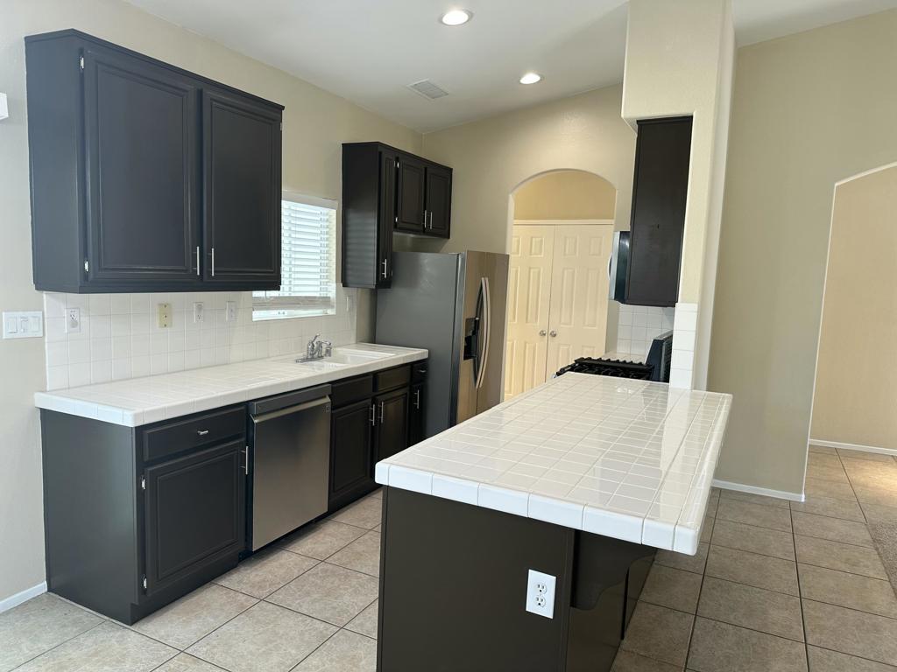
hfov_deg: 71.6
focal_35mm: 24
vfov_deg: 56.8
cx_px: 448
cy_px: 336
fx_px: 622
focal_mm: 6.86
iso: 125
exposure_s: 1/120
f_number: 1.78
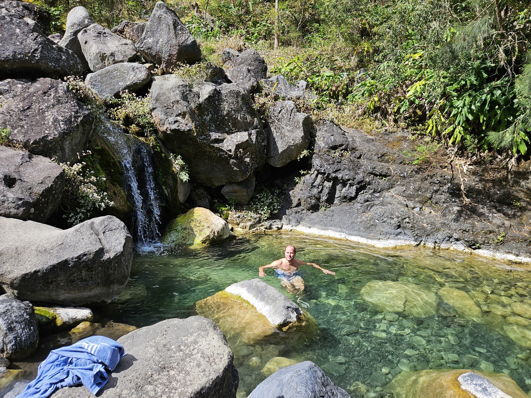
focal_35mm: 26
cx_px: 276
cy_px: 175
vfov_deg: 52.9
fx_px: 399
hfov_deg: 67.3
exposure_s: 1/1321
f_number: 1.8
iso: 40
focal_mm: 5.4
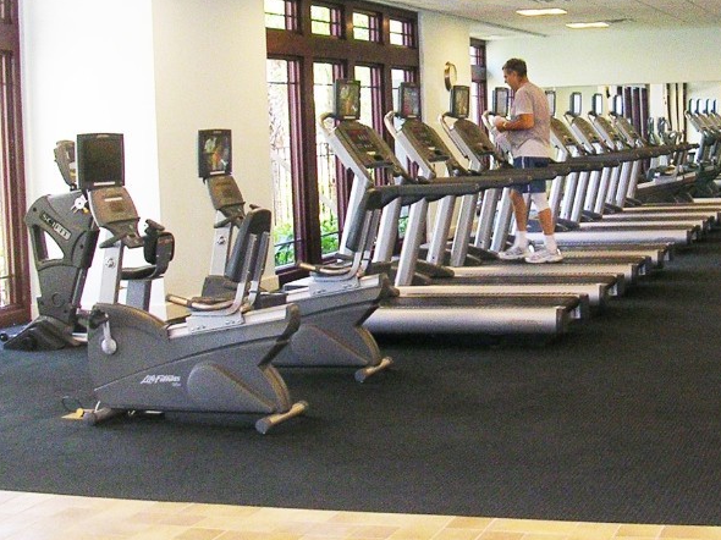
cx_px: 523
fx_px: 1374
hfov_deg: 29.0
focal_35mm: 66
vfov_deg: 22.1
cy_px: 169
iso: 102
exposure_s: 1/60.1
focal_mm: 5.8
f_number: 2.8
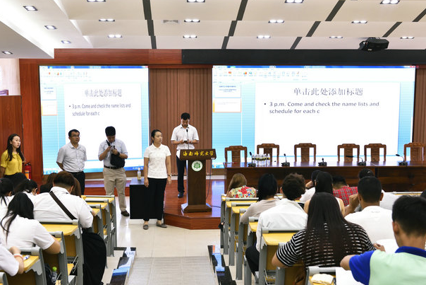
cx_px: 210
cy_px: 151
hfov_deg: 38.9
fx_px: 604
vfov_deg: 26.5
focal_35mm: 51
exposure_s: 1/200
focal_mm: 44
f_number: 5
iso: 1000
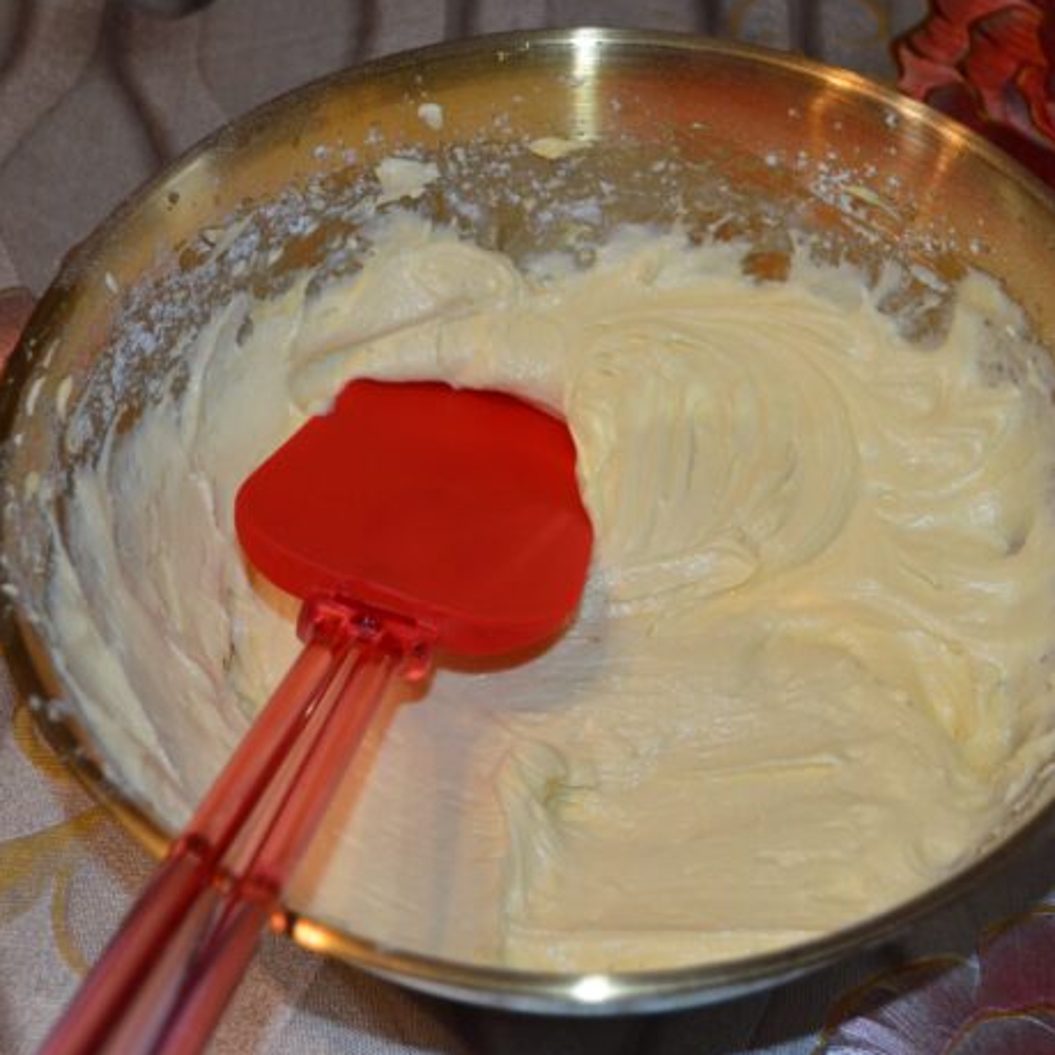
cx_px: 579
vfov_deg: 26.1
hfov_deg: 26.1
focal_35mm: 66
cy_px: 528
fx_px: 2276
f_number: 5
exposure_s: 1/60
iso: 720
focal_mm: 34
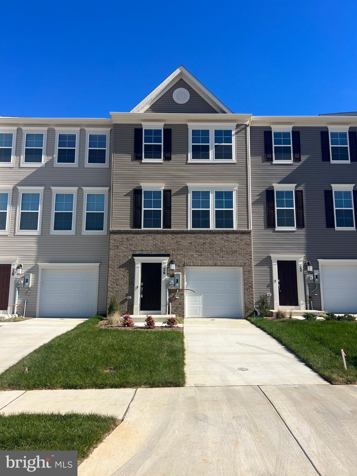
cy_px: 238
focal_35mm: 26
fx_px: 358
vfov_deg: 67.3
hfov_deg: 53.1
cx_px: 178
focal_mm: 5.7
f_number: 1.5
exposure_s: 1/4630
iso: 50
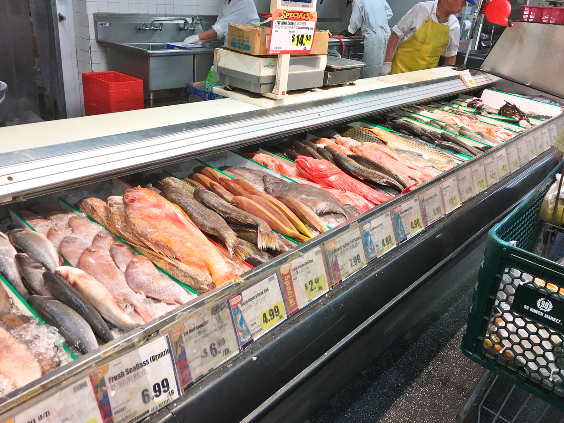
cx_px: 278
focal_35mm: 30
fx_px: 489
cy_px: 208
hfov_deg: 60.0
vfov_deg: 46.8
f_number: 2.2
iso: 25
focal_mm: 4.15
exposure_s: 1/40
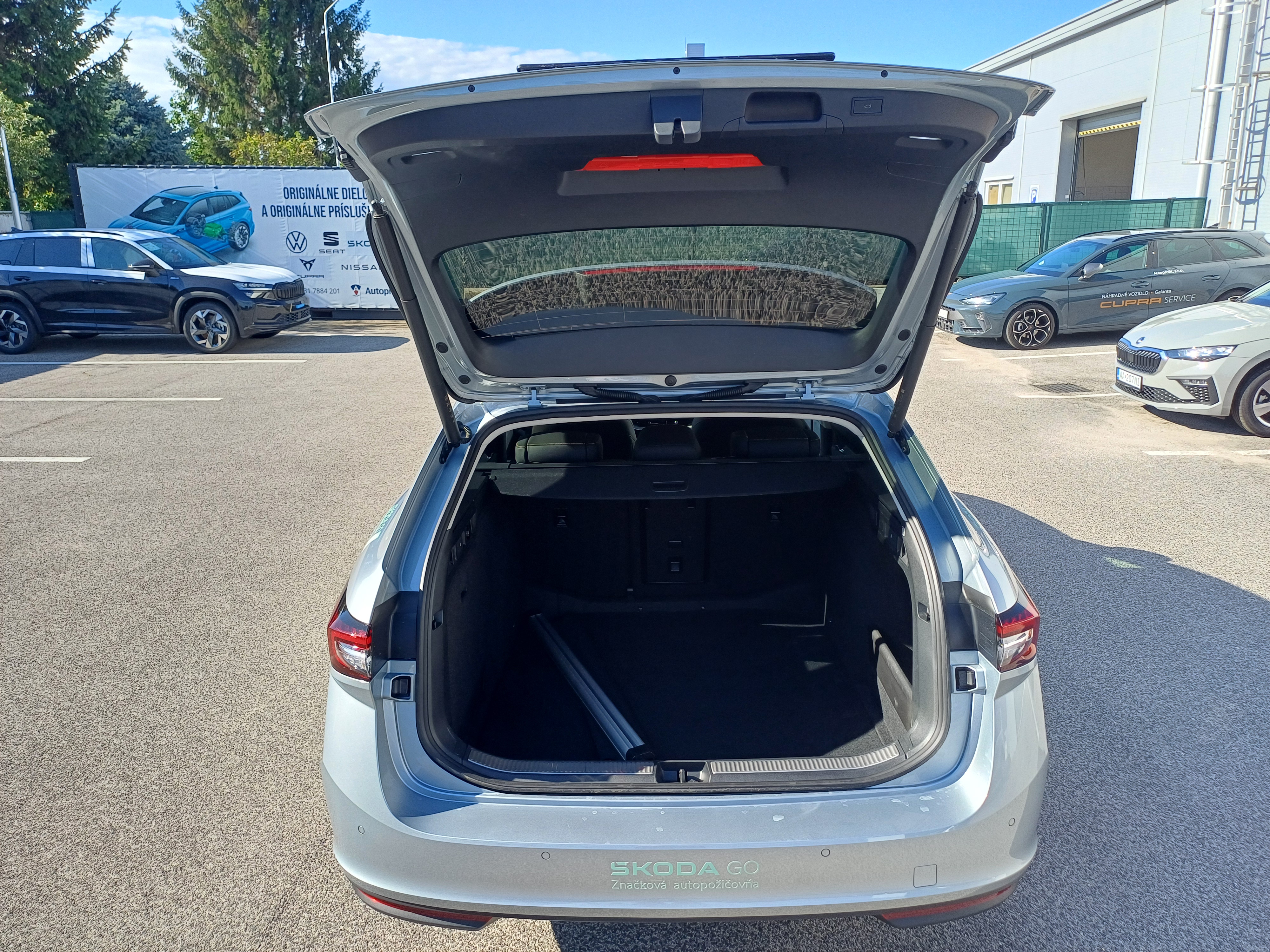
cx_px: 635
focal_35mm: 25
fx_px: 917
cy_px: 476
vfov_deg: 54.9
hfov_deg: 69.4
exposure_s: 1/601
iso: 50
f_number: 1.8
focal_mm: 4.65
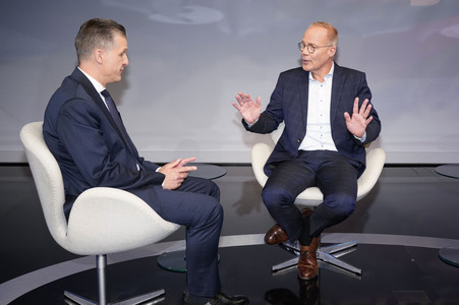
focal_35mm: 36
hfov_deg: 53.2
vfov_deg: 36.8
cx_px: 230
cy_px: 152
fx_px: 459
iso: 2000
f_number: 5.6
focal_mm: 36
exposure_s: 1/125
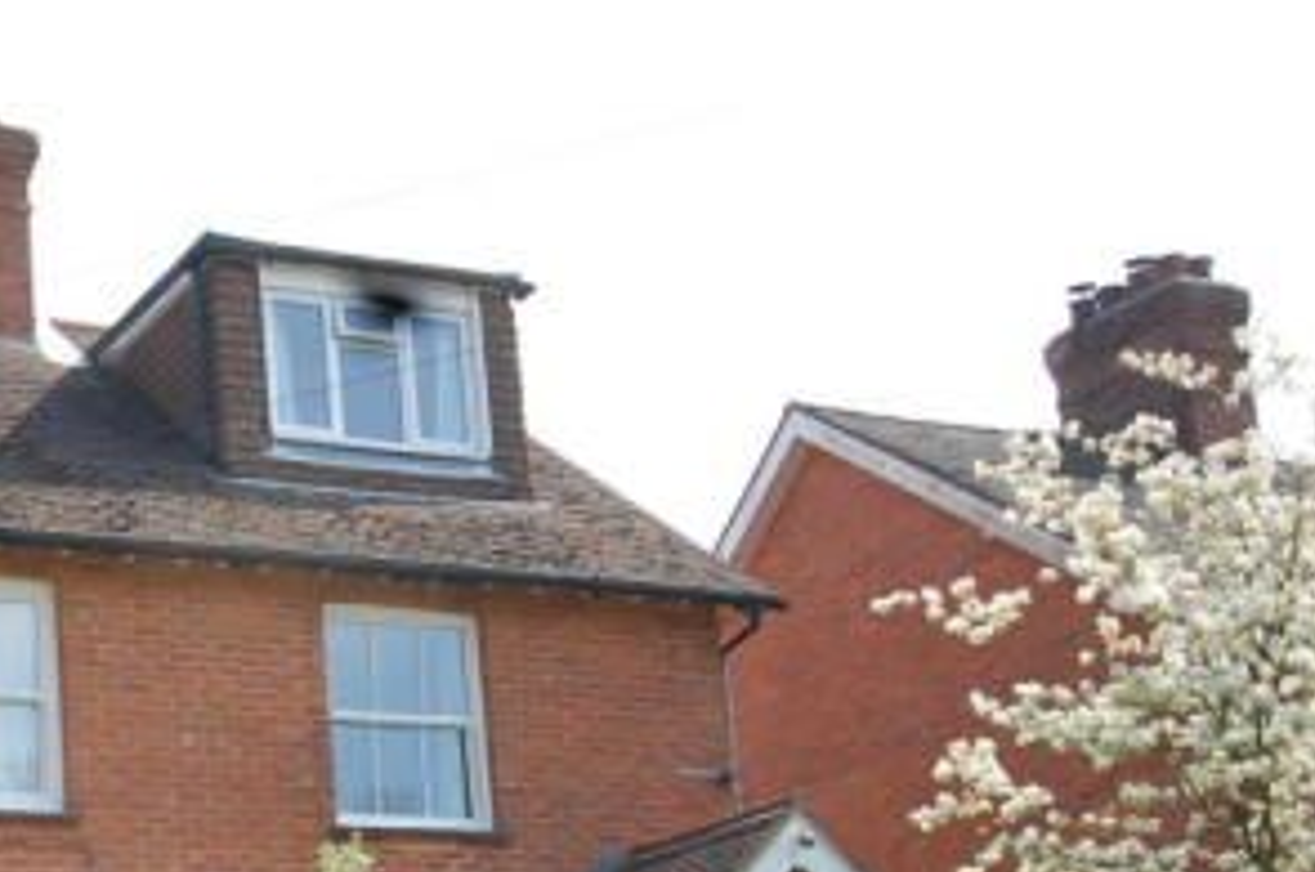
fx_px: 2443
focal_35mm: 67
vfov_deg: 19.5
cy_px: 935
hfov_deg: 28.0
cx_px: -45
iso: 200
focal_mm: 20
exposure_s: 1/160
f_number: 6.3
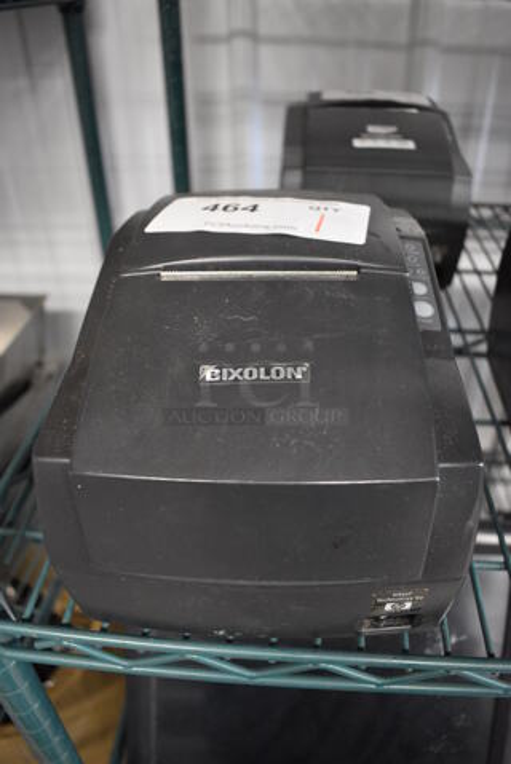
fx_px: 574
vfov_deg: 67.4
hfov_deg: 48.0
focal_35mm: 27
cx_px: 256
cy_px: 382
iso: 2200
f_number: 4
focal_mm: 18
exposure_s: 1/60
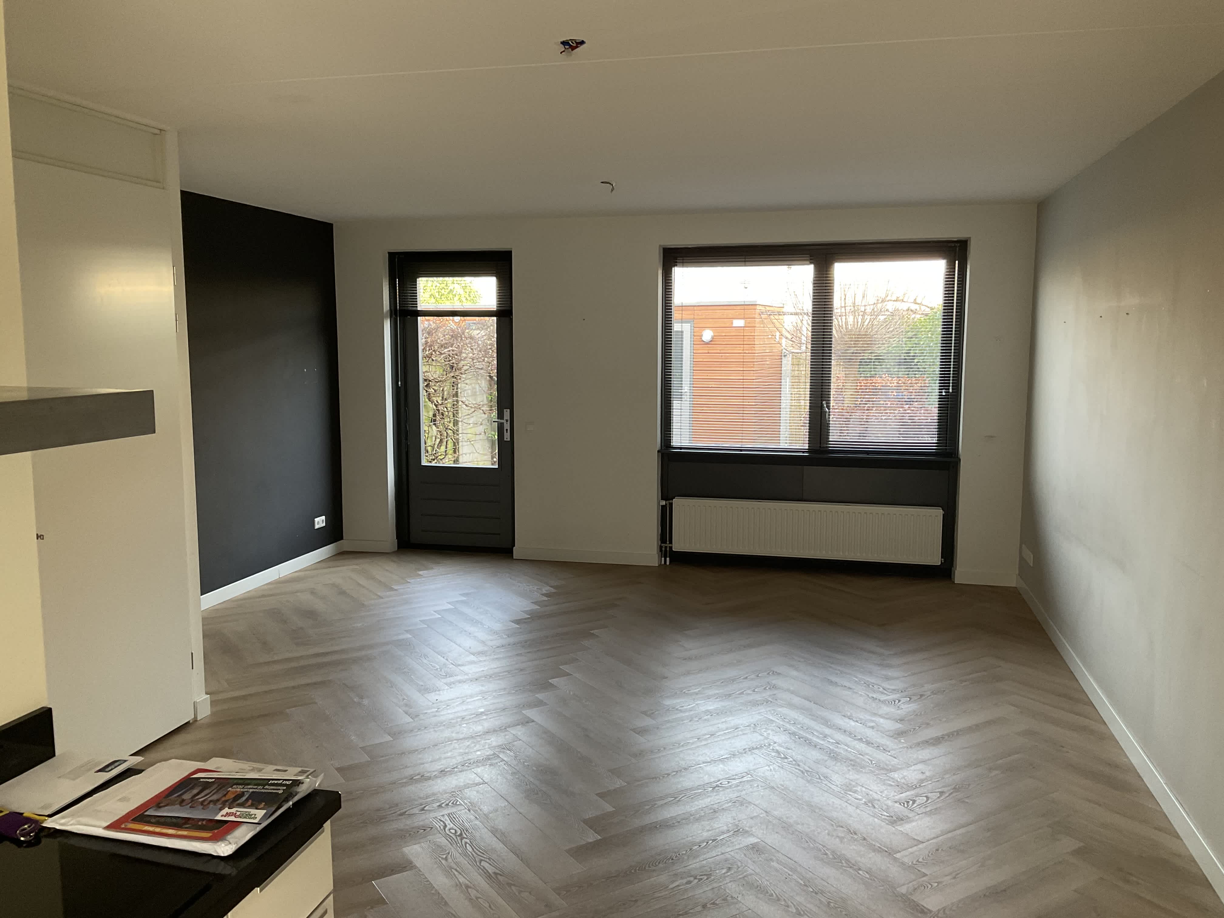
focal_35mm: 29
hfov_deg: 61.7
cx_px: 612
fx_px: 1025
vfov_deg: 48.2
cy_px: 459
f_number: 1.8
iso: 64
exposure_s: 1/50
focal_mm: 3
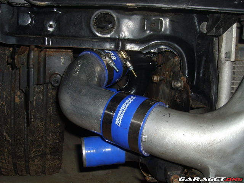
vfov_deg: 33.6
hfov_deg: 43.9
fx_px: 303
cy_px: 92
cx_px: 122
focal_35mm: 43
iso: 100
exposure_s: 1/45
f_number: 3
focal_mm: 7.2
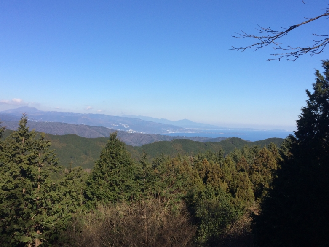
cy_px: 121
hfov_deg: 49.0
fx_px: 361
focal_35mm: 38
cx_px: 170
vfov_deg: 37.7
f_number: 2.2
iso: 32
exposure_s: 1/2415
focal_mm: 4.15
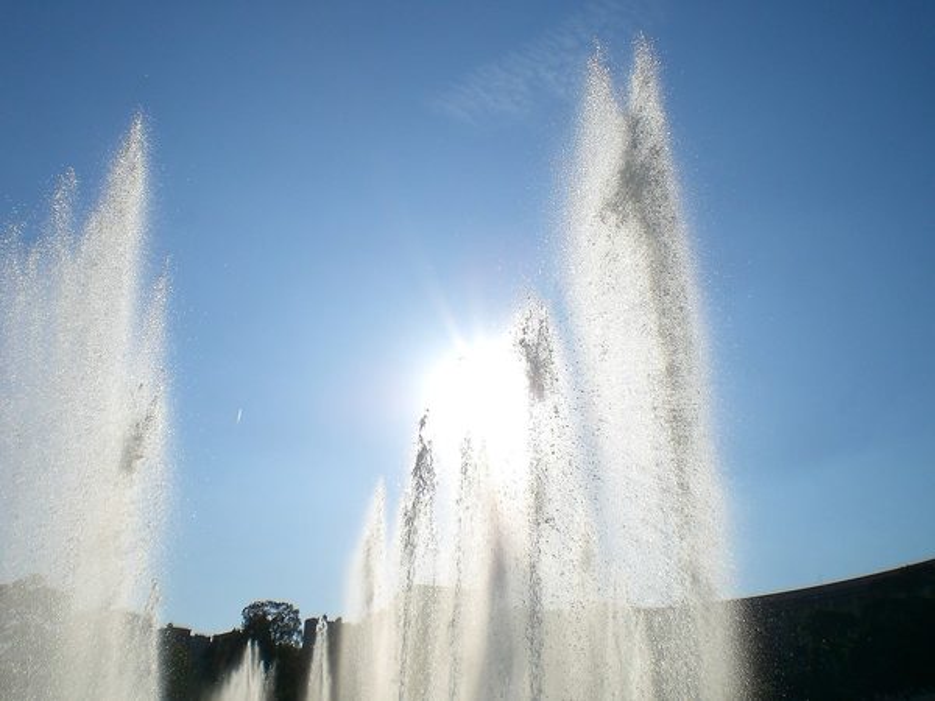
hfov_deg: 49.0
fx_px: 1026
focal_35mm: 38
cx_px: 468
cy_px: 350
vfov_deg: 37.7
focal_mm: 6.3
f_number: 4.4
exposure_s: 1/2000
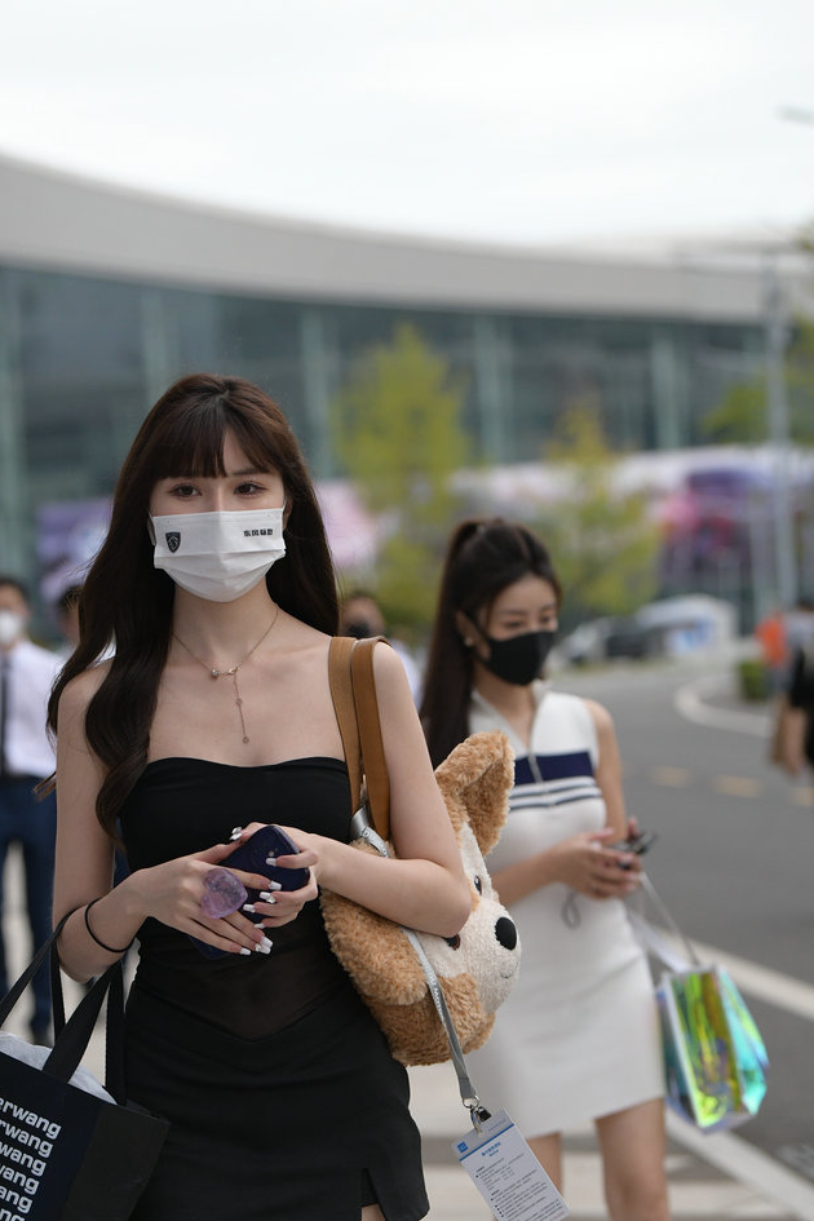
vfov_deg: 14.6
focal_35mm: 140
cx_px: 265
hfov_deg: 9.8
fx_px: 4748
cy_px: 789
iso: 1250
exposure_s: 1/640
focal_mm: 98
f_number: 4
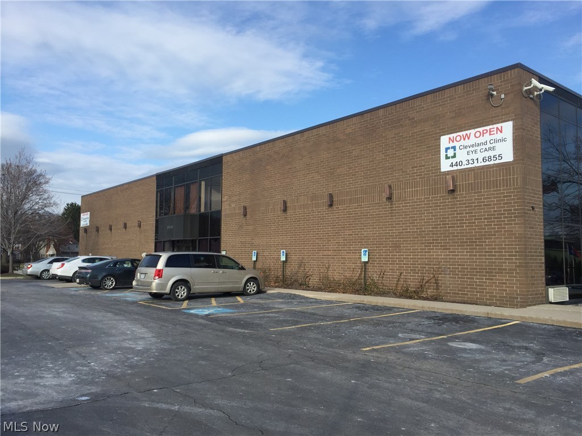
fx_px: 488
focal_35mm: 29
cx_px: 291
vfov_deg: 48.2
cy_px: 218
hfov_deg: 61.7
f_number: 2.2
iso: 32
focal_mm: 4.15
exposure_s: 1/1319
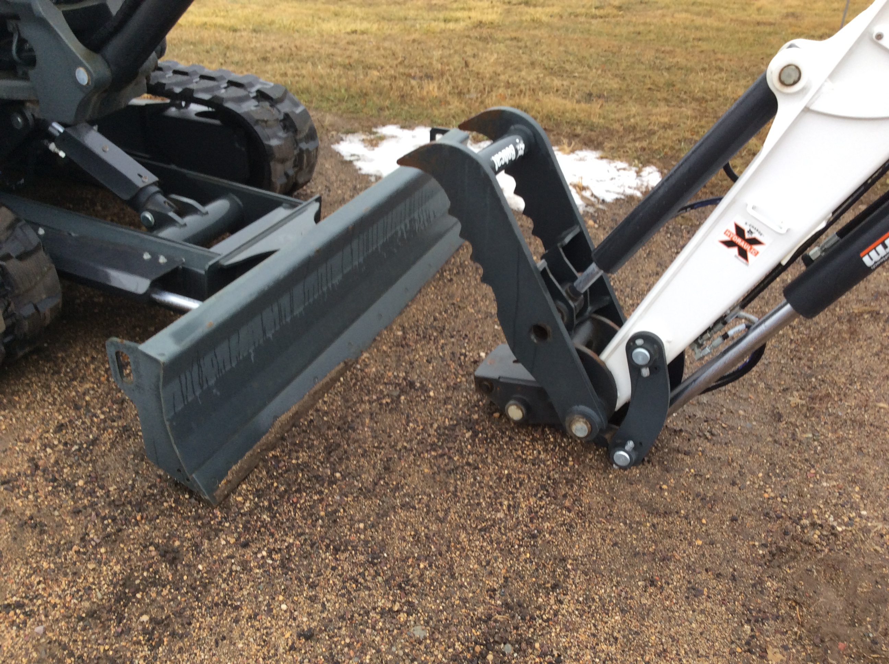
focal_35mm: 32
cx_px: 444
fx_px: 821
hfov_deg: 56.9
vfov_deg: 44.1
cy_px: 332
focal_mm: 3.3
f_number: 2.4
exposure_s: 1/152
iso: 32
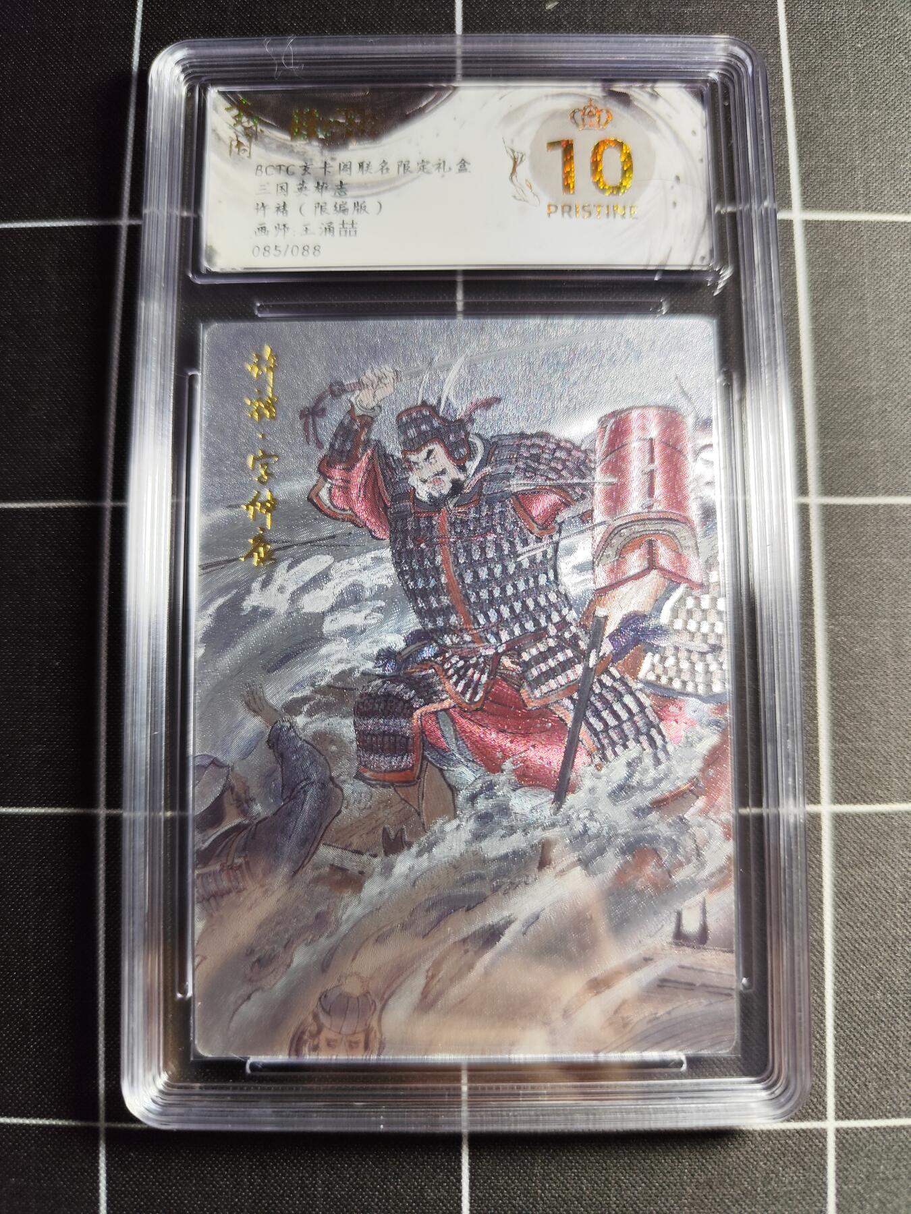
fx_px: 807
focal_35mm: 23
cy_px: 607
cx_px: 456
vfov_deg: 73.9
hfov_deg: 58.9
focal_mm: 6.14
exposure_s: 1/100
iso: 250
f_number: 1.65
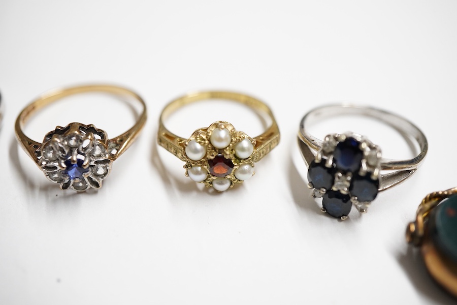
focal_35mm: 45
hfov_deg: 43.6
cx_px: 228
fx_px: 571
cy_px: 152
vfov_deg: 29.9
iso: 1250
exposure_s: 1/125
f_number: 7.1
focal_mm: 30
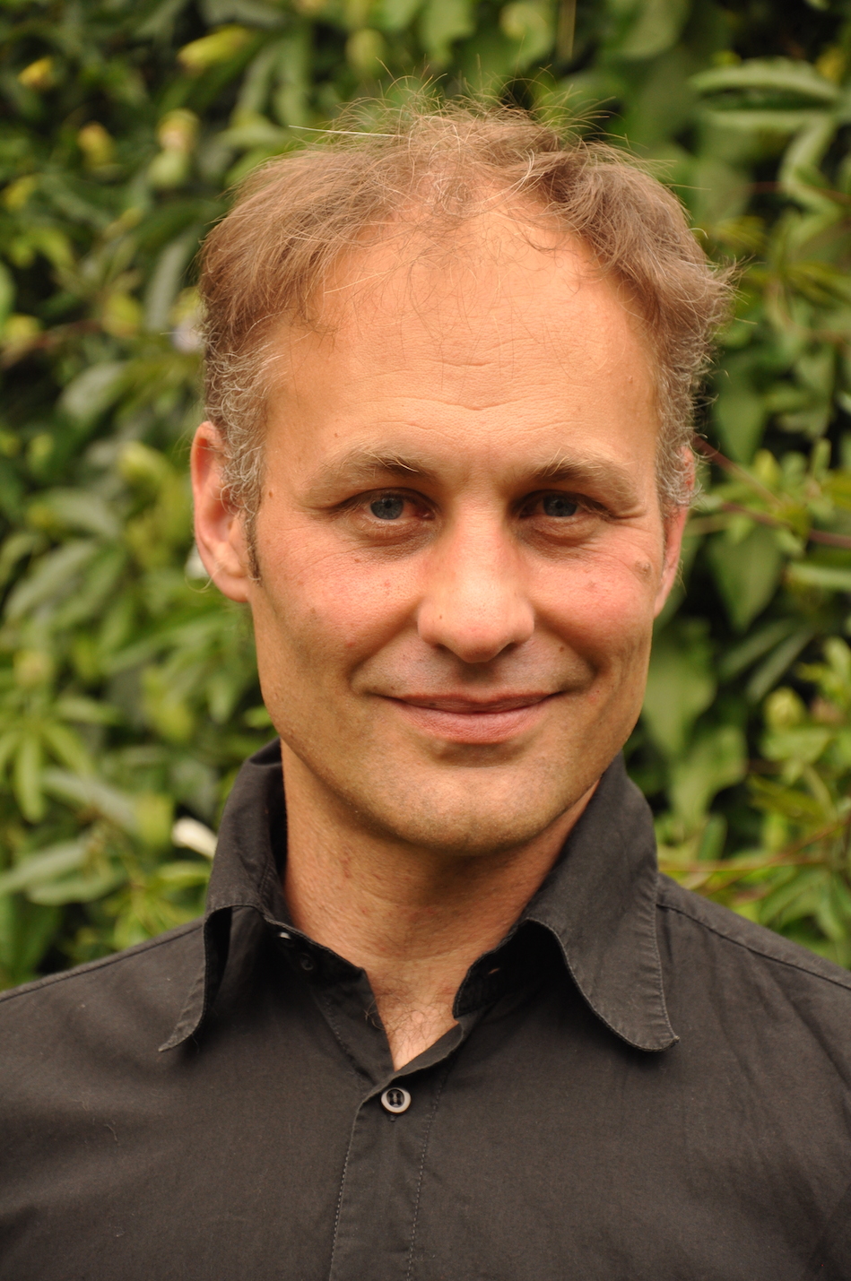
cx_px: 426
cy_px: 640
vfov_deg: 13.1
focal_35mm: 158
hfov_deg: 8.7
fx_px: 5599
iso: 400
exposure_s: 1/400
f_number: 5.6
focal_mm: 105
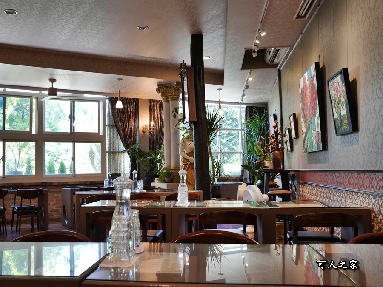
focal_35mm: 36
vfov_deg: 39.8
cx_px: 174
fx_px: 397
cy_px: 143
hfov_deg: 51.4
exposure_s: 1/125
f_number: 5.6
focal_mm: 32.8
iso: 3200
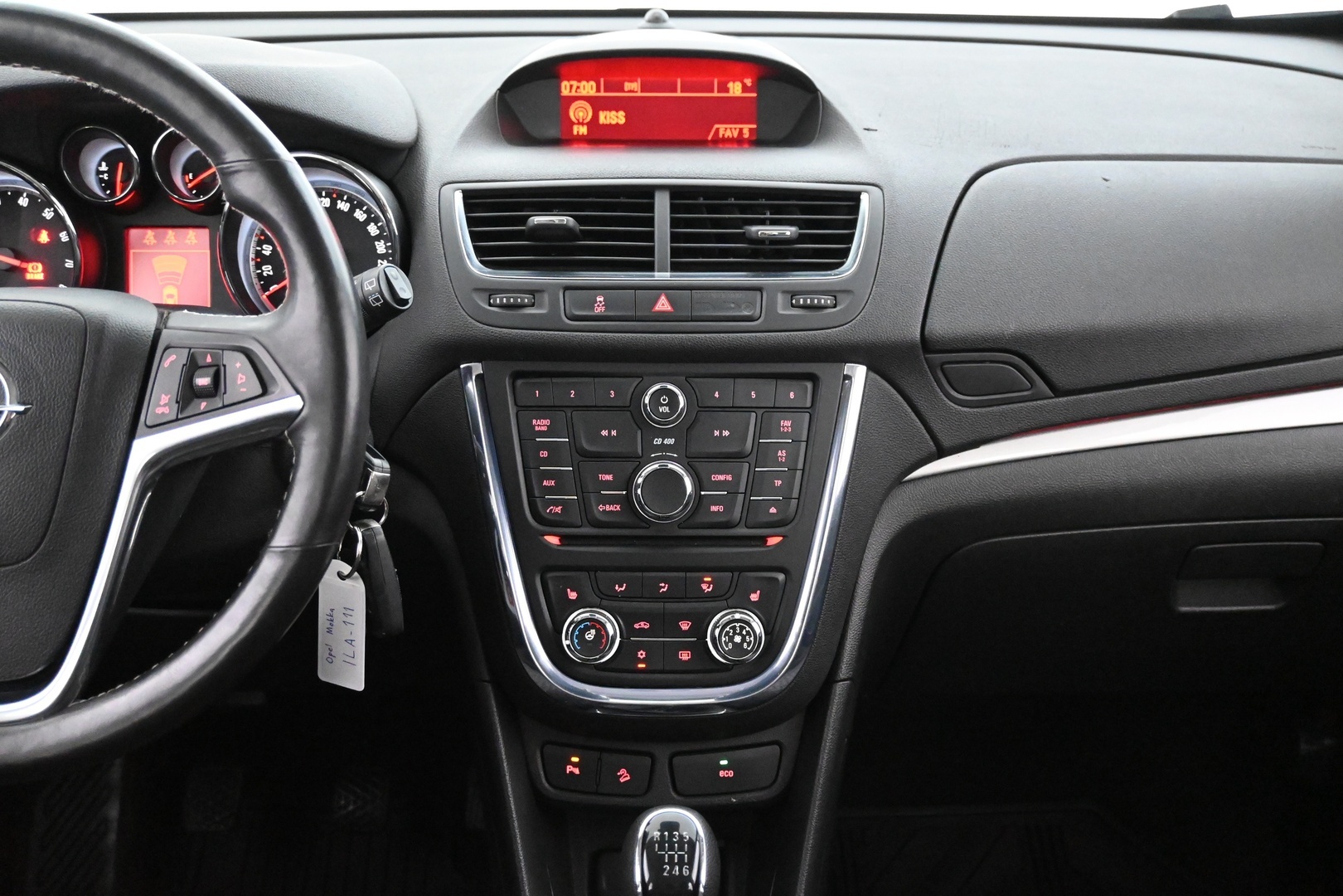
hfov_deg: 51.3
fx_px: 1399
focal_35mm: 38
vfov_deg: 35.5
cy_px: 448
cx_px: 672
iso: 9000
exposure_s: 1/40
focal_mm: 25
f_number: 4.2
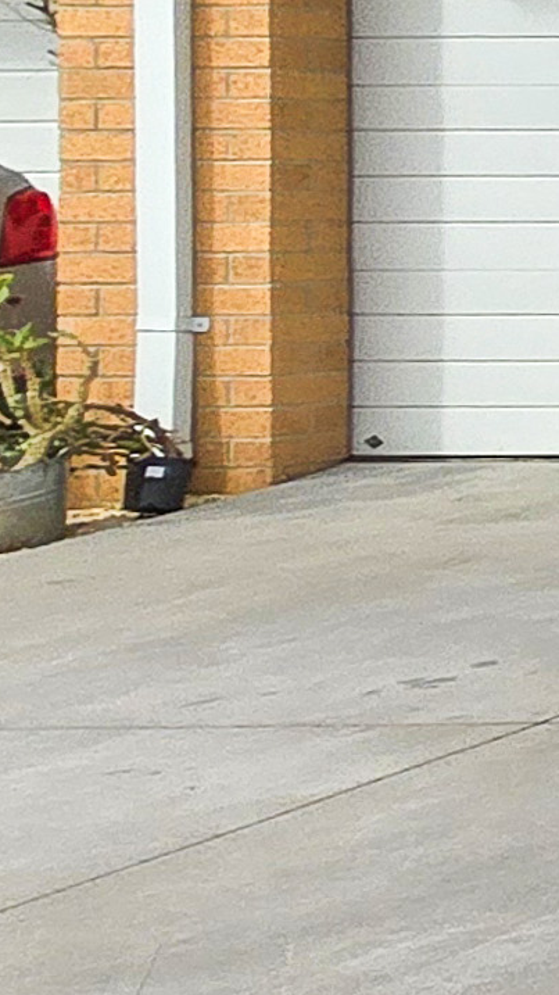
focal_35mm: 79
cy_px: 371
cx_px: 2350
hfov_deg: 7.8
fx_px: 2083
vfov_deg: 26.8
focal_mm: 2.2
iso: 50
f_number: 2.2
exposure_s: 1/2000
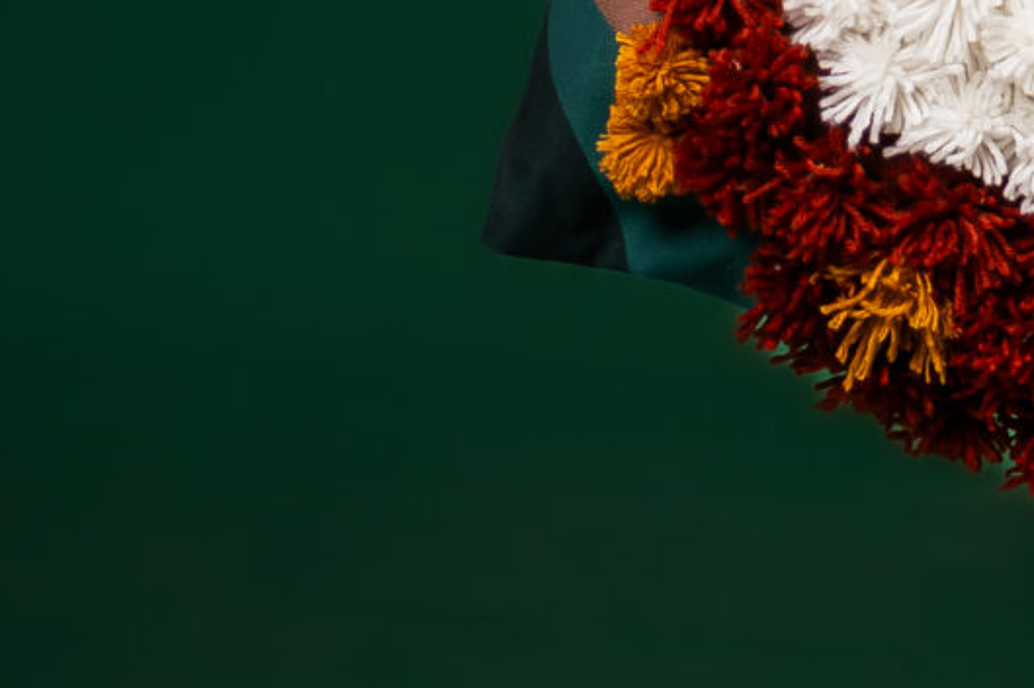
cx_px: 1614
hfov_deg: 8.1
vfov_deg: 5.4
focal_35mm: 247
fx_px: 7090
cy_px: -876
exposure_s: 1/100
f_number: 5
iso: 100
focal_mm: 34
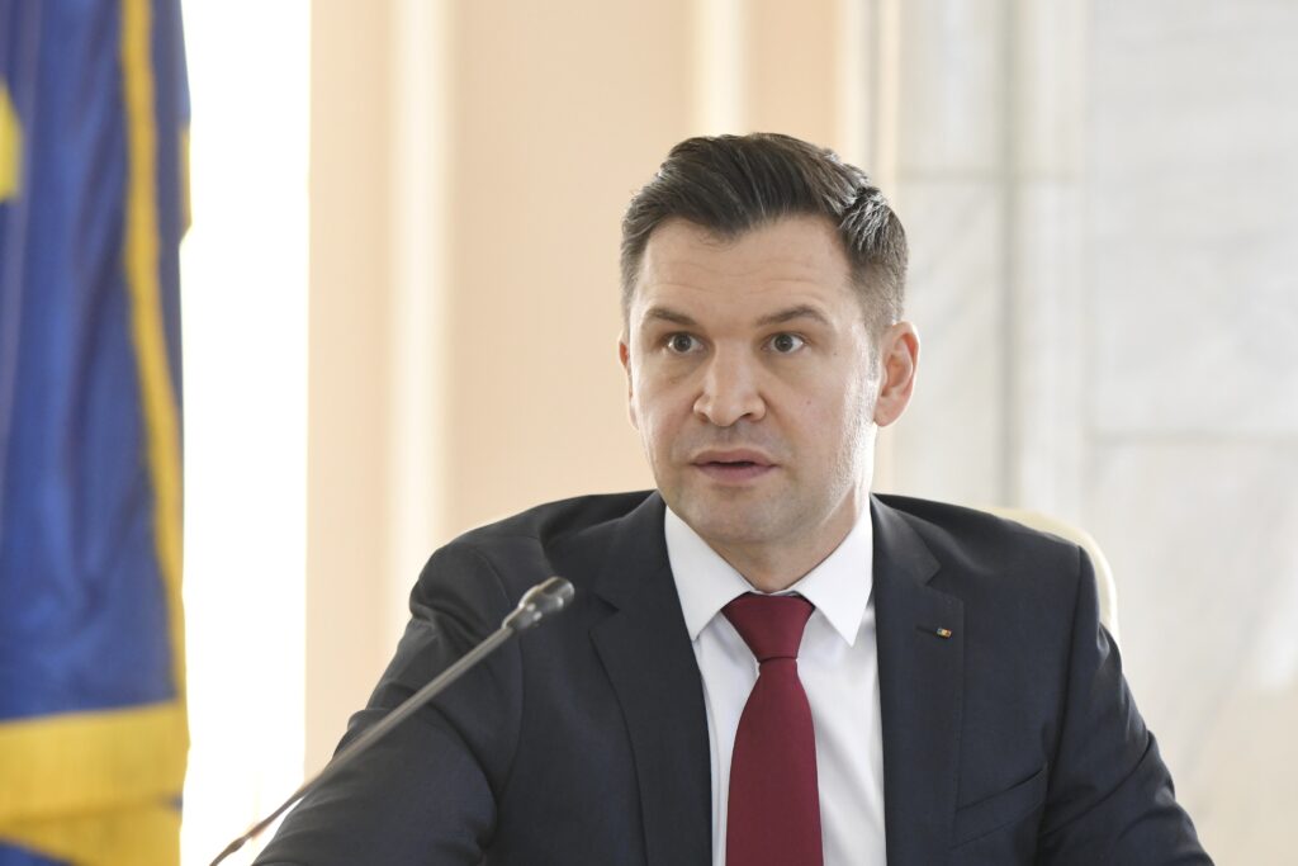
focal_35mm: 135
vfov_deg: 10.2
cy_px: 433
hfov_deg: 15.2
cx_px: 649
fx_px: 4868
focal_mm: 135
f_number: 2.8
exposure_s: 1/200
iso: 2000
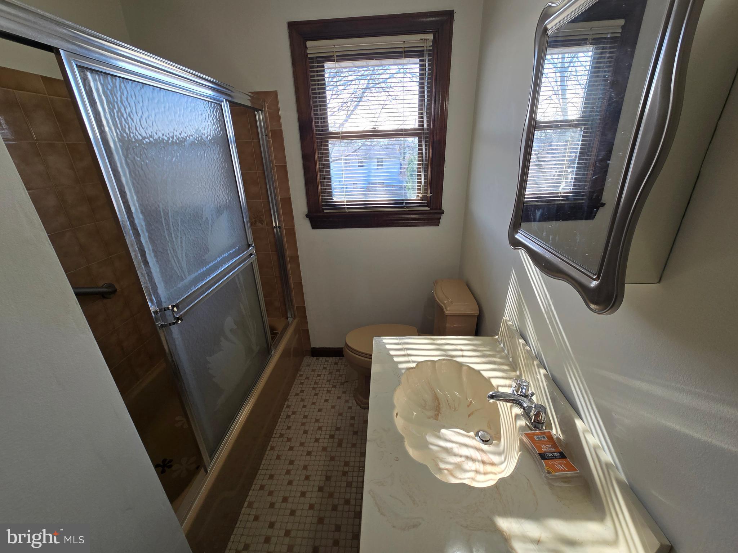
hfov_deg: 106.2
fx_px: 277
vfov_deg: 89.9
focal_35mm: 13
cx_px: 369
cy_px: 276
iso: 50
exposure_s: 1/156
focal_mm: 2.2
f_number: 2.2
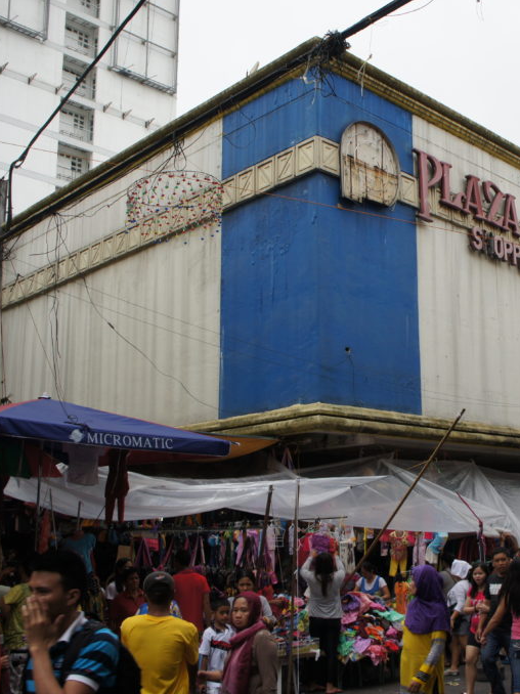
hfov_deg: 31.1
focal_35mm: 46
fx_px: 916
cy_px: 346
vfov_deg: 41.5
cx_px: 395
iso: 200
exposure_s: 1/100
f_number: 5.6
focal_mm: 21
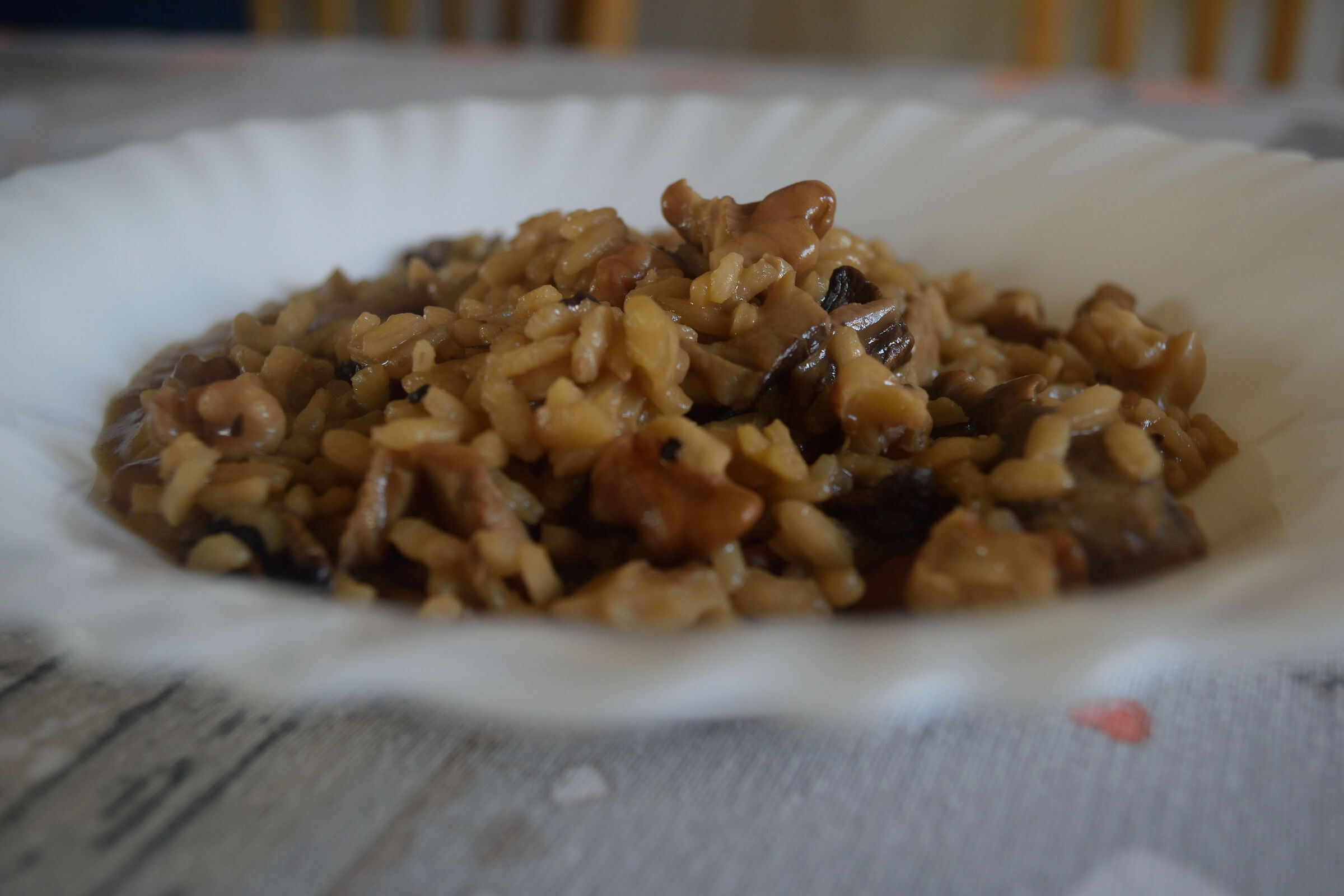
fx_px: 1456
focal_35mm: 39
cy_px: 448
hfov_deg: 49.6
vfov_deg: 34.2
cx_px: 672
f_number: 4.5
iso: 400
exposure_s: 1/80
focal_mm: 26
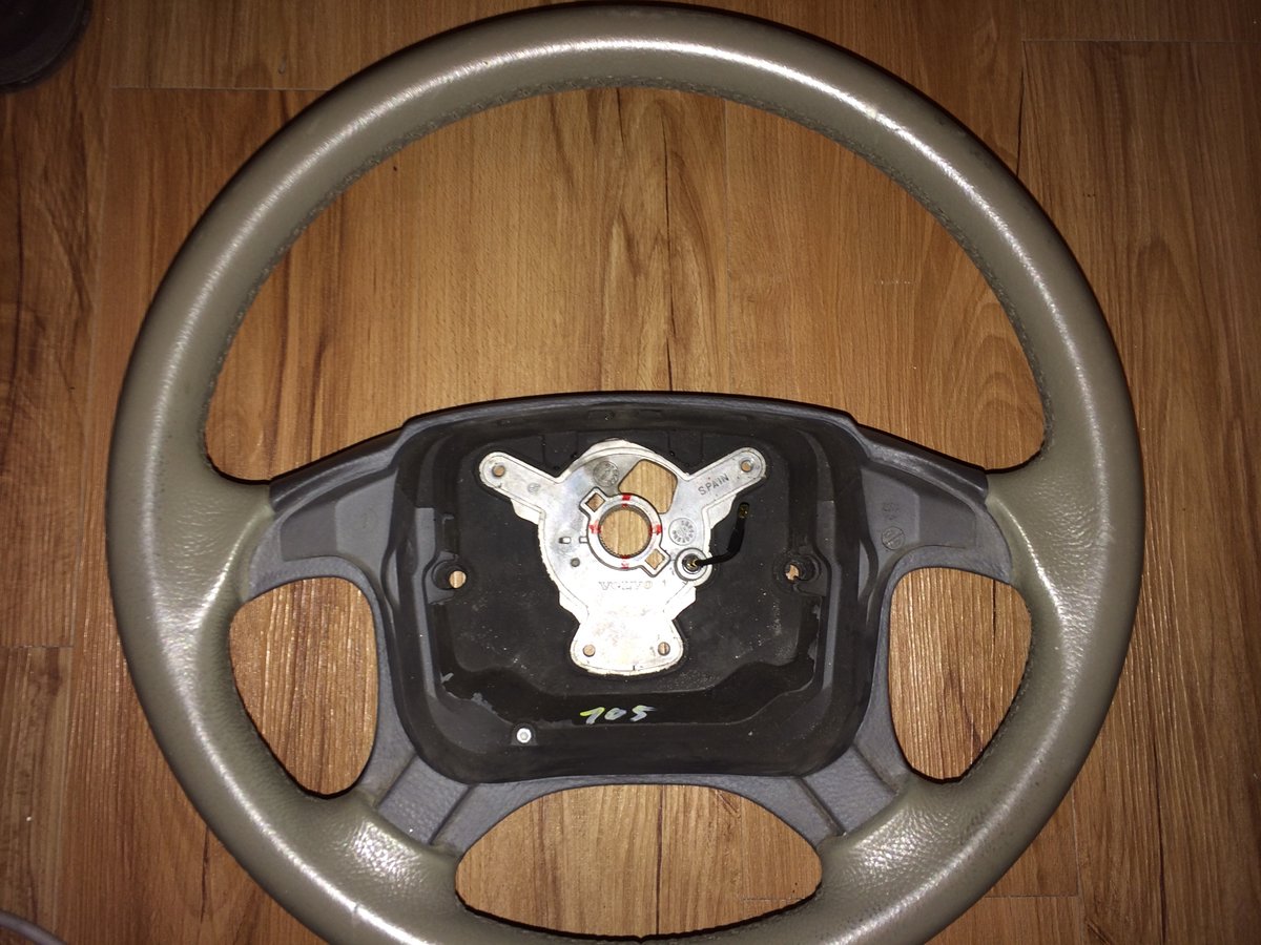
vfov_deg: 46.8
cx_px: 630
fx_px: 1093
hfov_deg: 60.0
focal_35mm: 30
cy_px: 472
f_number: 2.2
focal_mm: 4.12
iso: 40
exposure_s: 1/16
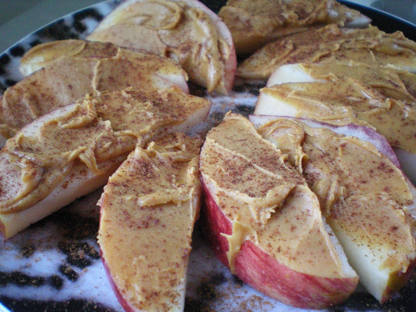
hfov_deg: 49.0
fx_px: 457
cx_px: 208
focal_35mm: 38
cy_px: 156
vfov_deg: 37.7
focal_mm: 6.3
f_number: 3.1
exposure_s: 1/60
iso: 400
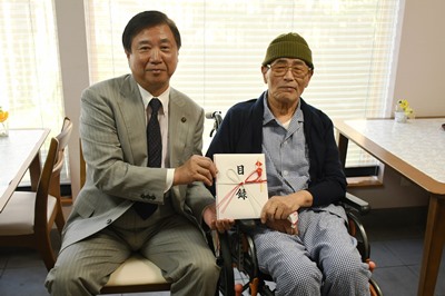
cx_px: 222
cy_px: 148
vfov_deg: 39.9
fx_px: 408
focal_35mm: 33
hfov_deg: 57.3
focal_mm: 22
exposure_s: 1/60
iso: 800
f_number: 3.8
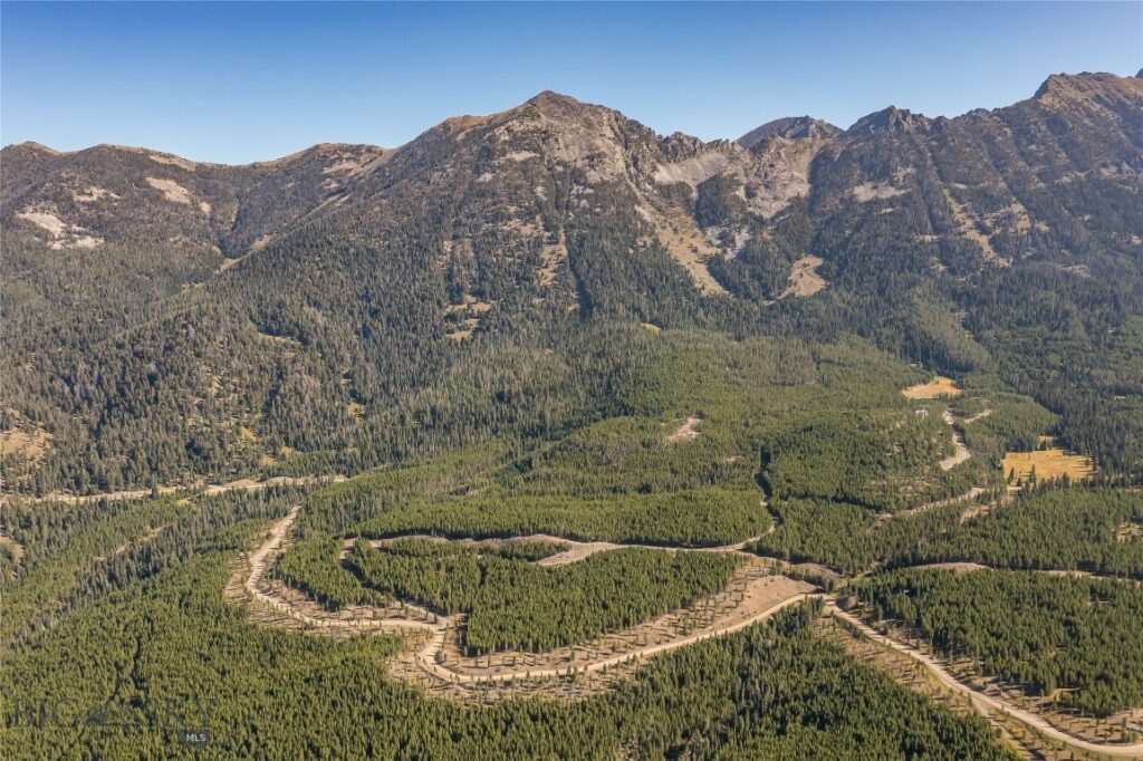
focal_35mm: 28
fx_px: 889
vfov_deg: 46.4
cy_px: 380
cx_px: 572
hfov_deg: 65.5
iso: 100
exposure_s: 1/120
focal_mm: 10.26
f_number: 8
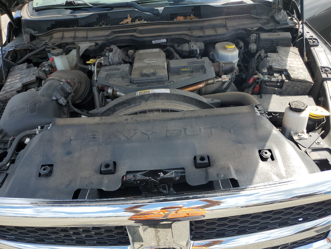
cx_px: 166
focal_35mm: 26
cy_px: 124
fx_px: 249
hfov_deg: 67.3
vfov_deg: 53.1
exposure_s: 1/1111
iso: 50
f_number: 1.5
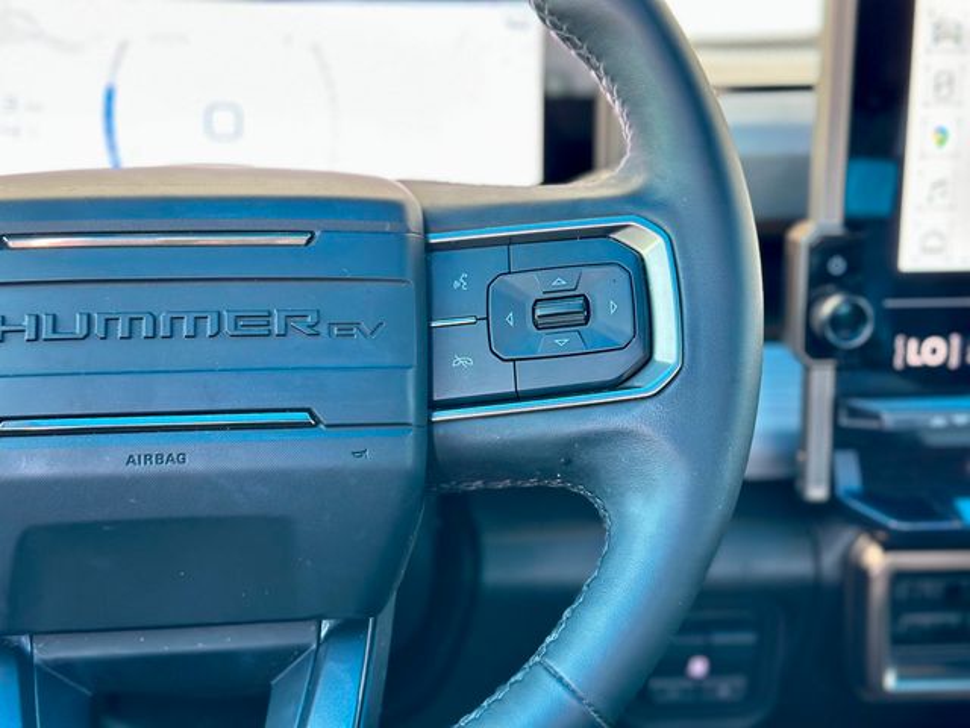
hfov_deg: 39.7
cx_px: 485
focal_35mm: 48
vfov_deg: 30.3
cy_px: 364
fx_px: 1345
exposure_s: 1/60
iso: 160
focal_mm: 6.86
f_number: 1.78
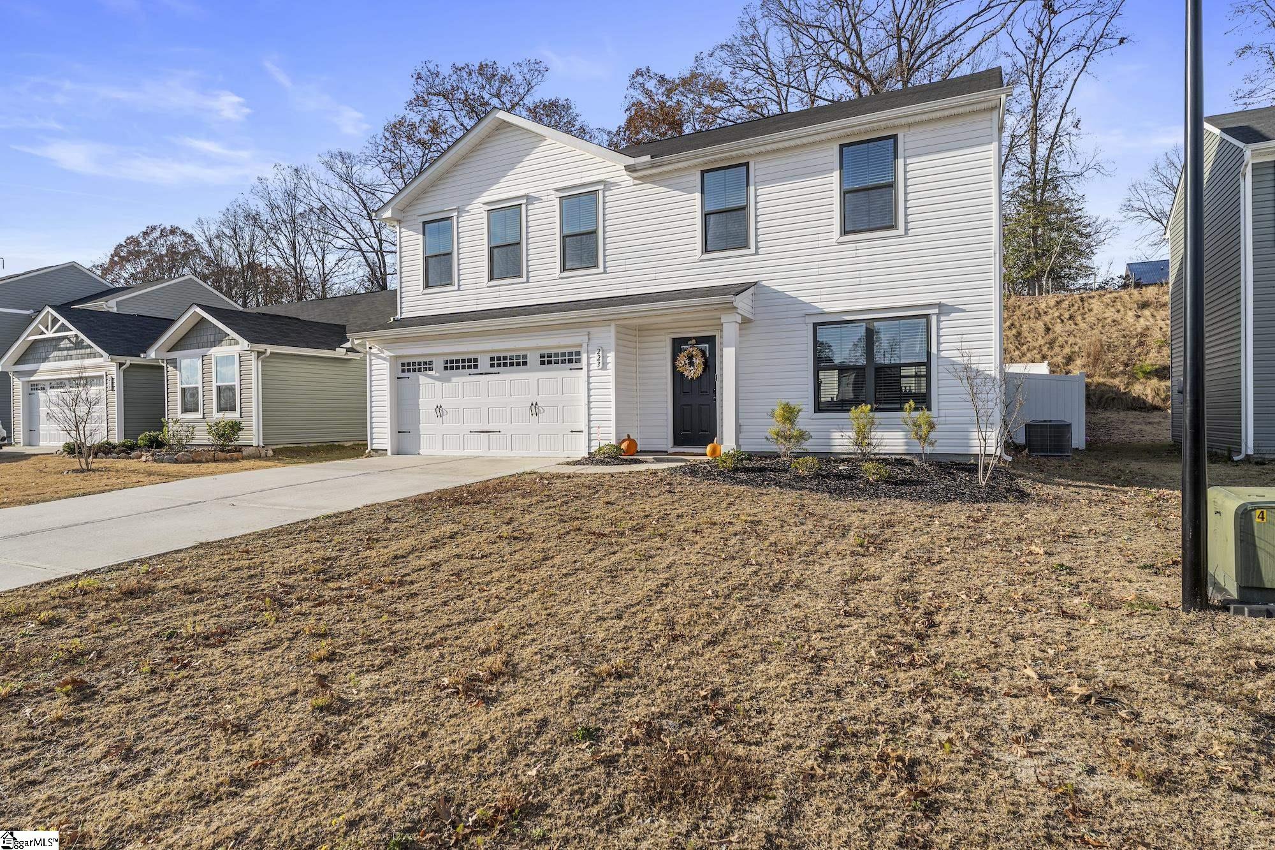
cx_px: 638
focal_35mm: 19
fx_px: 669
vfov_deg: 64.8
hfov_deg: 87.2
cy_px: 425
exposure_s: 1/400
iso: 100
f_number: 6.3
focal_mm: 18.9
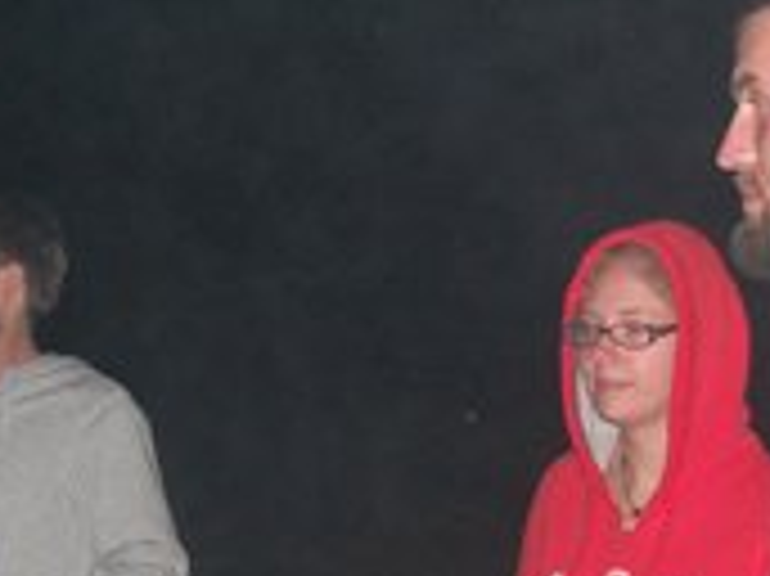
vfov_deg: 19.3
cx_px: 383
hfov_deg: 26.0
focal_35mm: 75
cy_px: 490
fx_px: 1667
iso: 160
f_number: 2.9
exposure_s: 1/30
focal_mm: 5.7
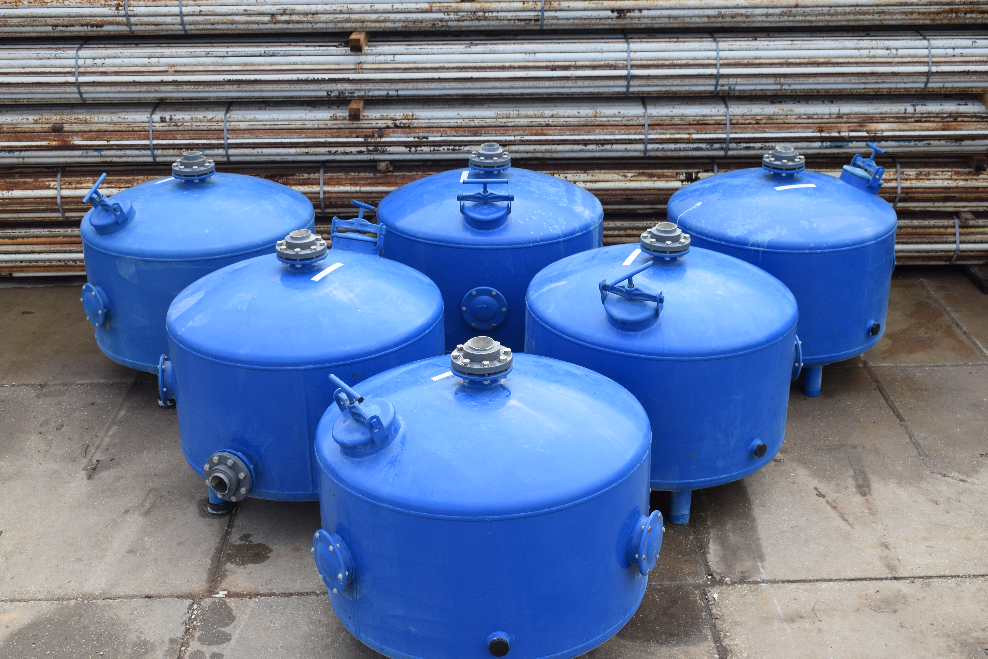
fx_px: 1317
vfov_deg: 28.1
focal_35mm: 48
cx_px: 494
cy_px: 330
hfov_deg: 41.1
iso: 320
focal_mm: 32
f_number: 8
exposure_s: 1/250
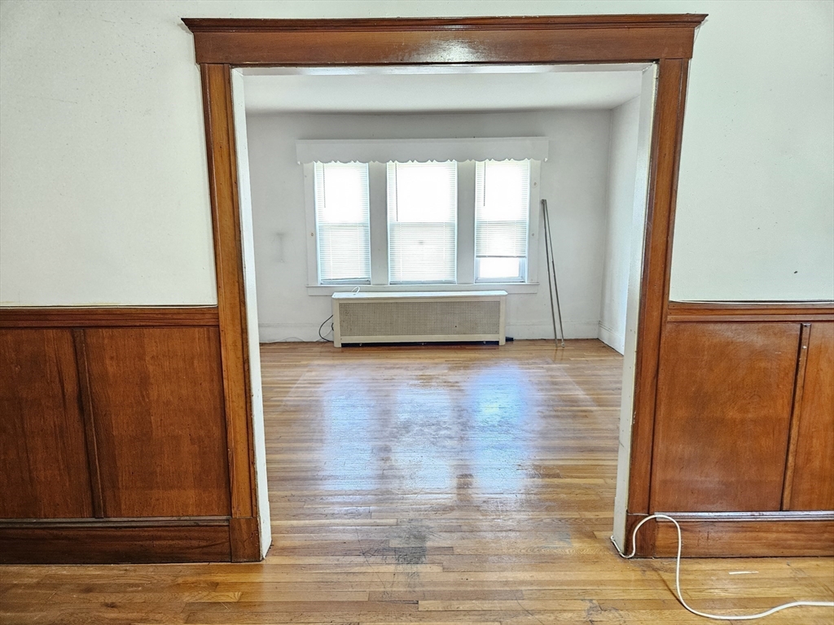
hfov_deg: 73.9
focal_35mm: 23
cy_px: 312
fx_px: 554
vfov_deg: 58.9
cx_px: 417
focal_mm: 5.4
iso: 640
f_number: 1.8
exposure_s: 1/30
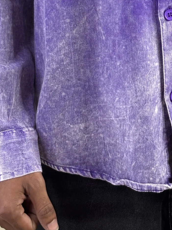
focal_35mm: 143
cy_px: -58
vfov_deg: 13.4
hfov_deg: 10.3
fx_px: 948
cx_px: 169
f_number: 1.6
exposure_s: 1/50
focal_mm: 5.96
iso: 125
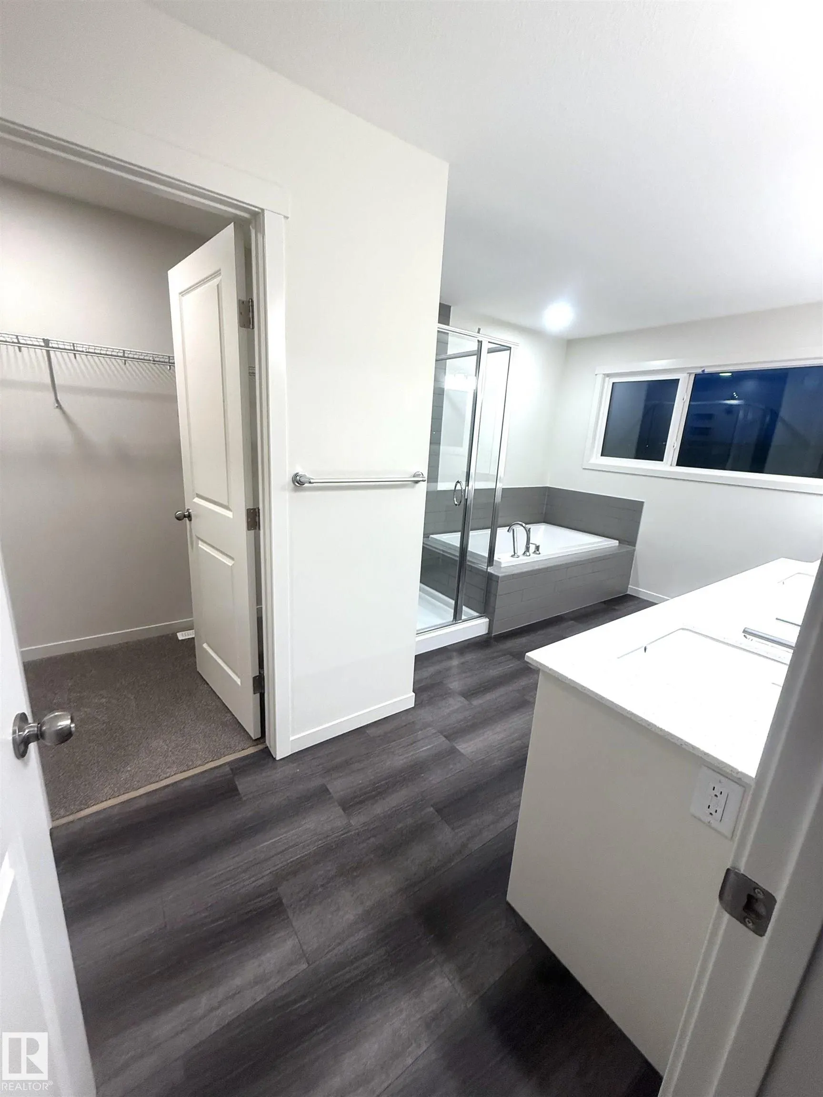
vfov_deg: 102.1
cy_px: 548
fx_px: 444
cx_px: 412
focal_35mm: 14
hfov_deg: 85.7
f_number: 2.2
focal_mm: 2.22
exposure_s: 1/120
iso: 250
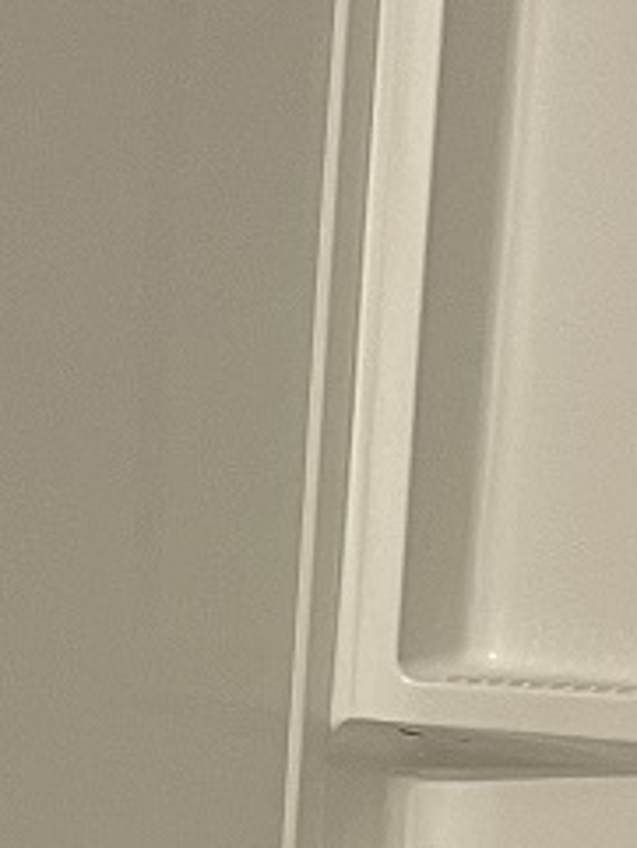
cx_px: -679
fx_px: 3604
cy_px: 1335
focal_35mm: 147
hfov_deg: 9.4
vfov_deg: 12.6
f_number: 1.6
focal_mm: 5.1
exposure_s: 1/60
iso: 160
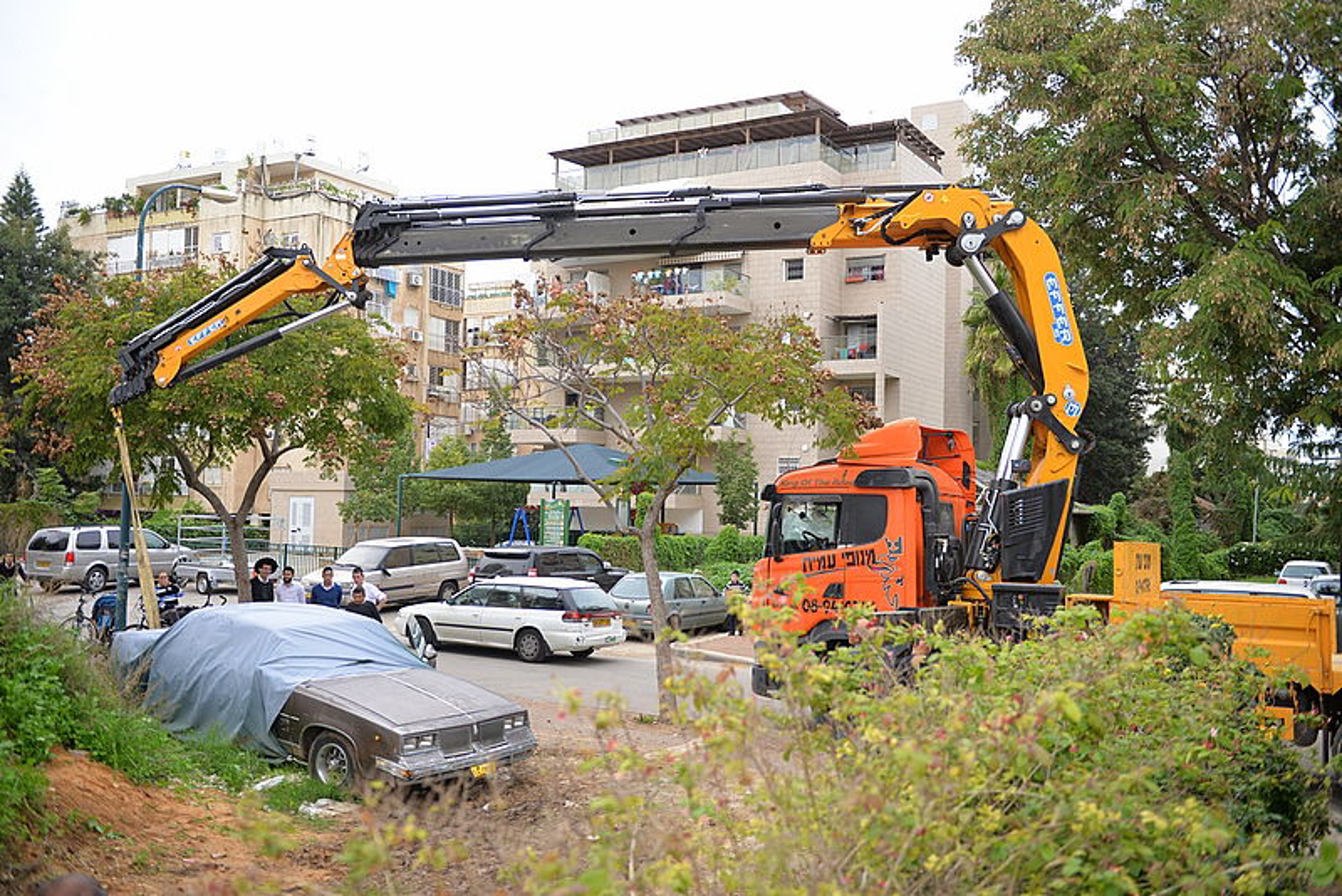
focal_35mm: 32
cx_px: 671
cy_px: 448
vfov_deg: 41.1
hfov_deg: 58.7
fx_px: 1193
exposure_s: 1/400
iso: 400
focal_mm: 32
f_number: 3.2
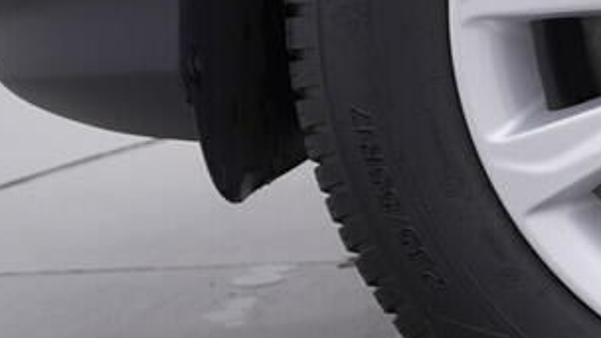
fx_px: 2024
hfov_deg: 15.5
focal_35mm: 127
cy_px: -44
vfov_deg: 9.4
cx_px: 905
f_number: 4
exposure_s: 1/80
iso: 125
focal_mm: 24
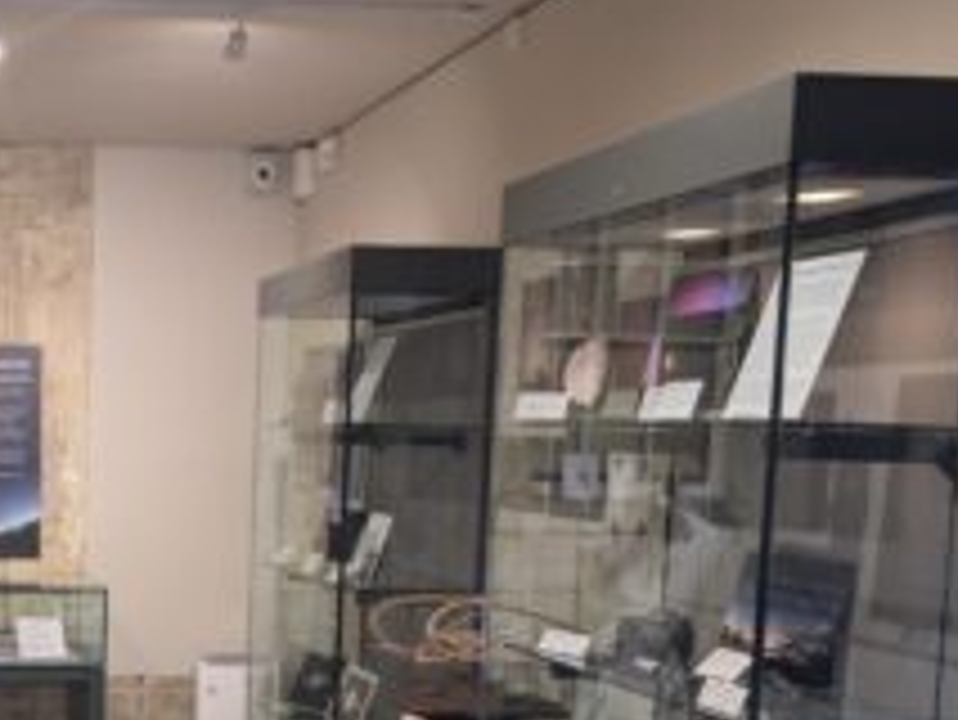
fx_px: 1412
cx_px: 9
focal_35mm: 51
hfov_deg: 34.3
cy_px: 598
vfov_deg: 27.9
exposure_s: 1/100
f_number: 1.68
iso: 342
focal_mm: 6.9
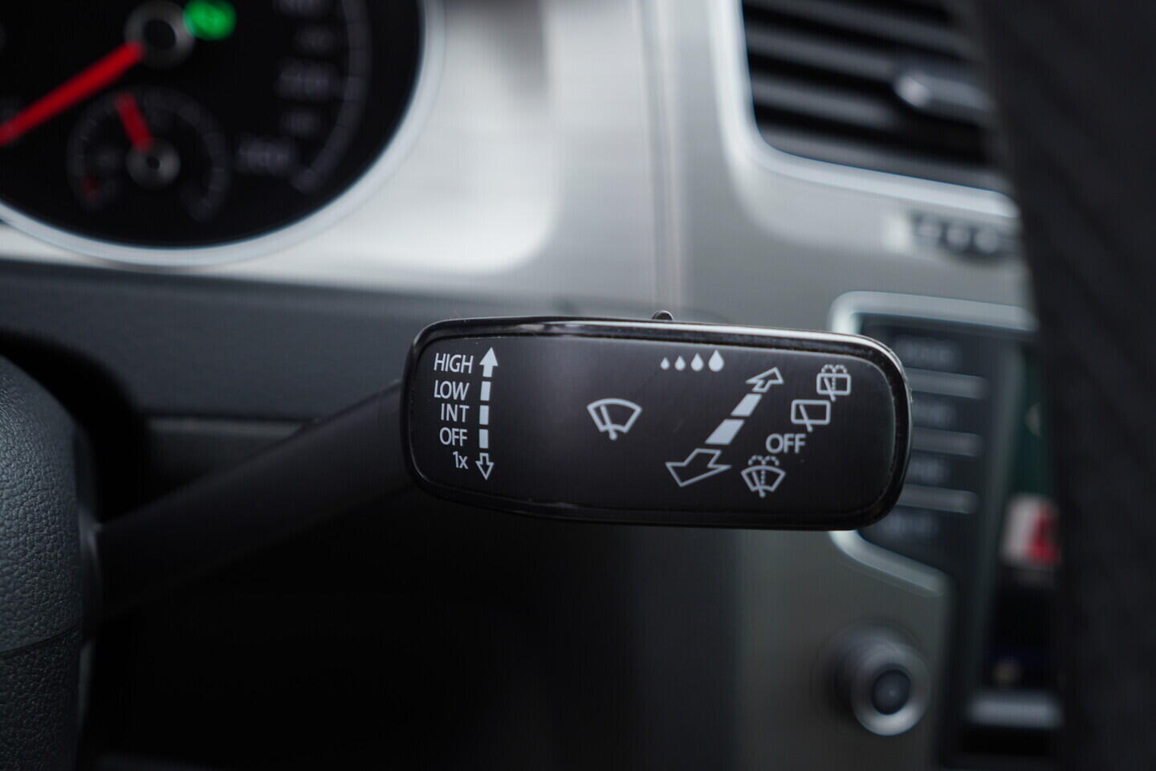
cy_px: 386
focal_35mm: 36
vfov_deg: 36.9
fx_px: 1156
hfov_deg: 53.1
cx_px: 578
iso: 160
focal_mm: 24
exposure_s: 1/40
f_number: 2.8
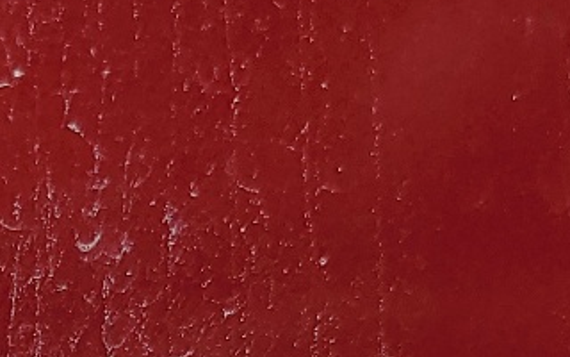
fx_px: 2144
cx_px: -299
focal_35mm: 138
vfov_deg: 8.3
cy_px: 987
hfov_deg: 14.1
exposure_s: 1/370
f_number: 1.5
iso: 50
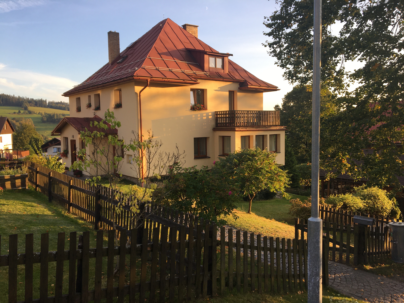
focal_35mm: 29
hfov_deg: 61.7
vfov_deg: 48.2
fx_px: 338
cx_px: 202
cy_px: 152
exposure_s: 1/276
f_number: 2.2
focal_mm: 4.15
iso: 25
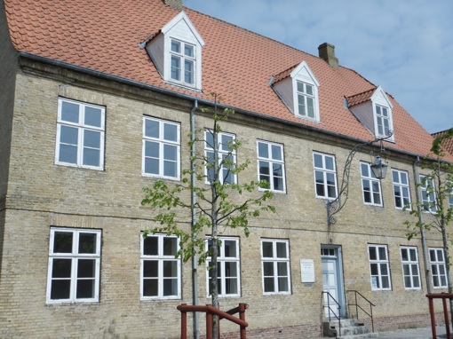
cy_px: 170
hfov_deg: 50.2
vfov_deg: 38.6
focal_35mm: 37
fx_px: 484
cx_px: 226
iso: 125
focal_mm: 6.6
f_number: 8.4
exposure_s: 1/400
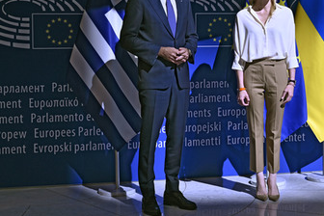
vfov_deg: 22.9
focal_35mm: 59
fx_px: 531
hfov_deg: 33.8
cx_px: 202
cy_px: 79
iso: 125
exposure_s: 1/1000
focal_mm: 44
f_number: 4
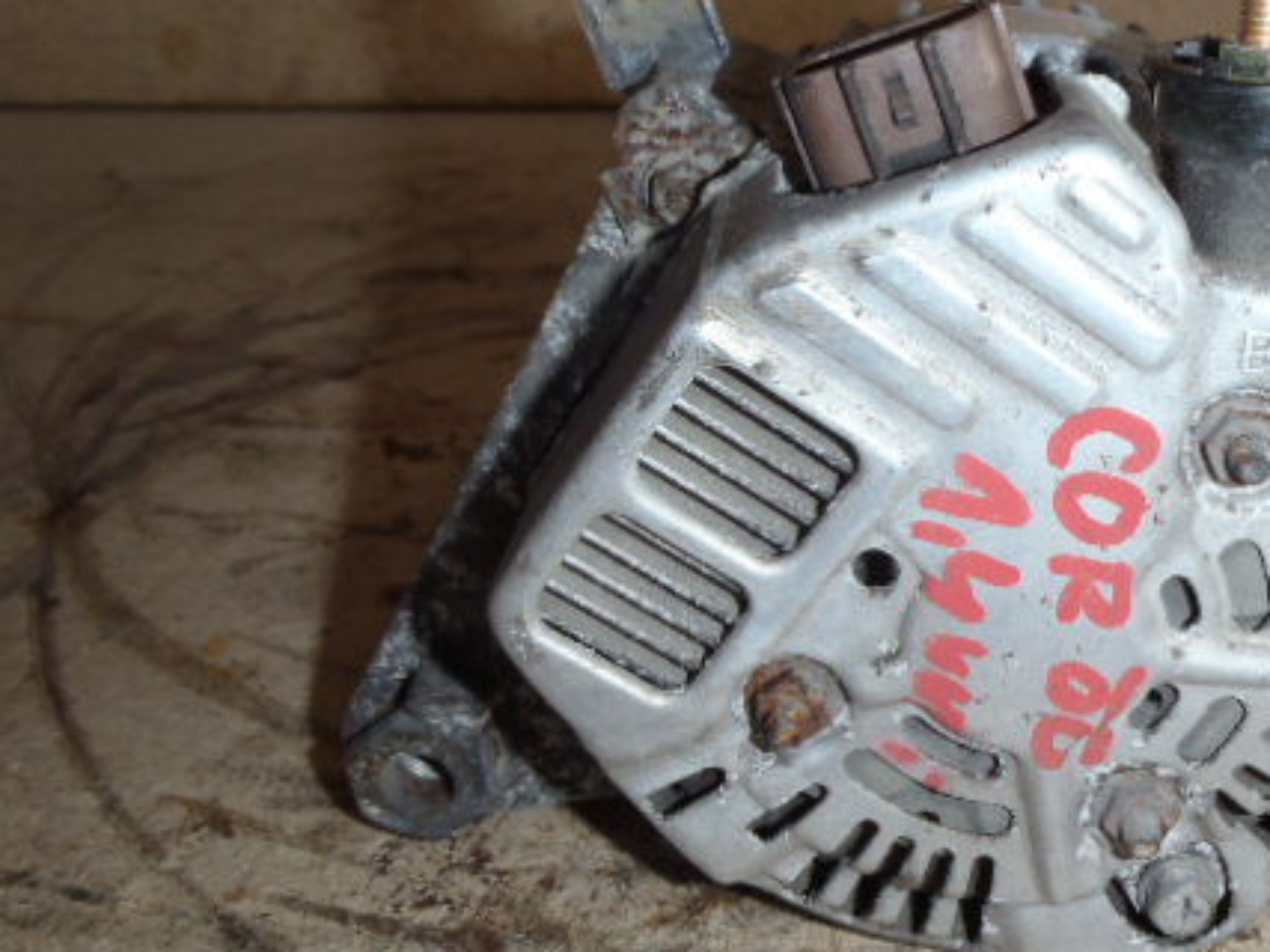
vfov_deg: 34.3
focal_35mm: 42
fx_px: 1540
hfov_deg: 43.4
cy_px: 494
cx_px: 946
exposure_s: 1/30
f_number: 3.9
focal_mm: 5
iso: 100
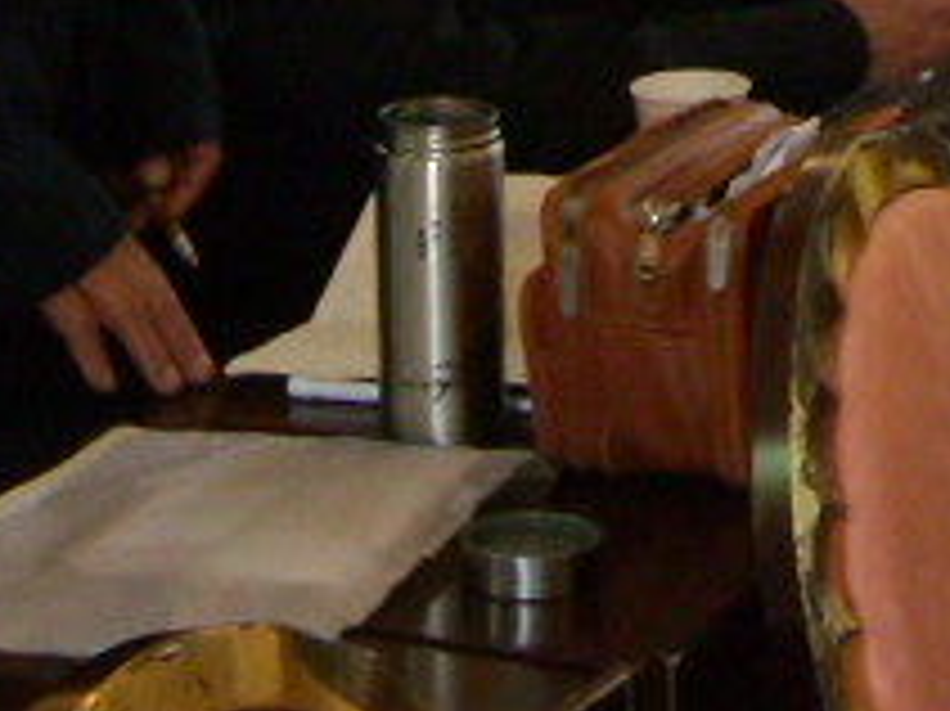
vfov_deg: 8.3
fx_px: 4663
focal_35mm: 170
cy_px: -652
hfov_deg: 11.5
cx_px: 995
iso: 400
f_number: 2.8
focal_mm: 5.7
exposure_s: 1/57
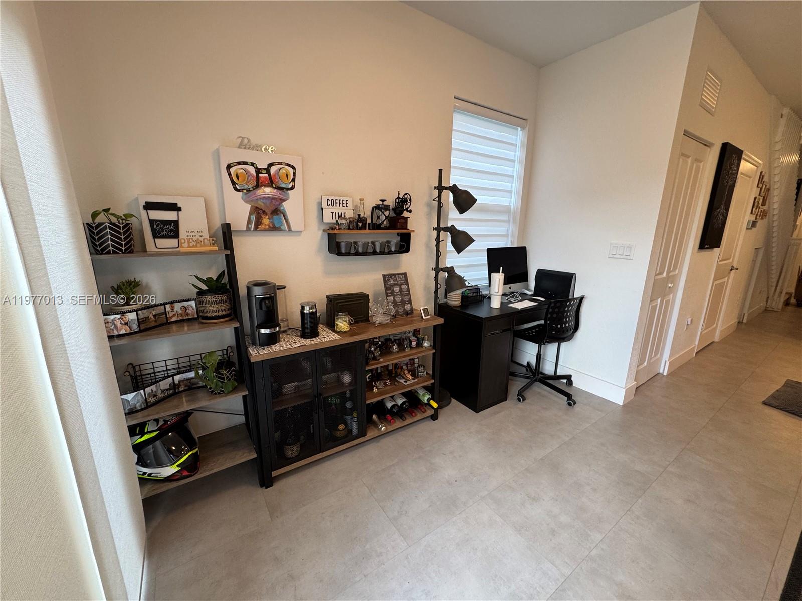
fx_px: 324
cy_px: 300
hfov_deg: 102.1
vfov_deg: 85.7
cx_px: 401
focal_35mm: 14
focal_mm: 2.22
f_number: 2.2
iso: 160
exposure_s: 1/60
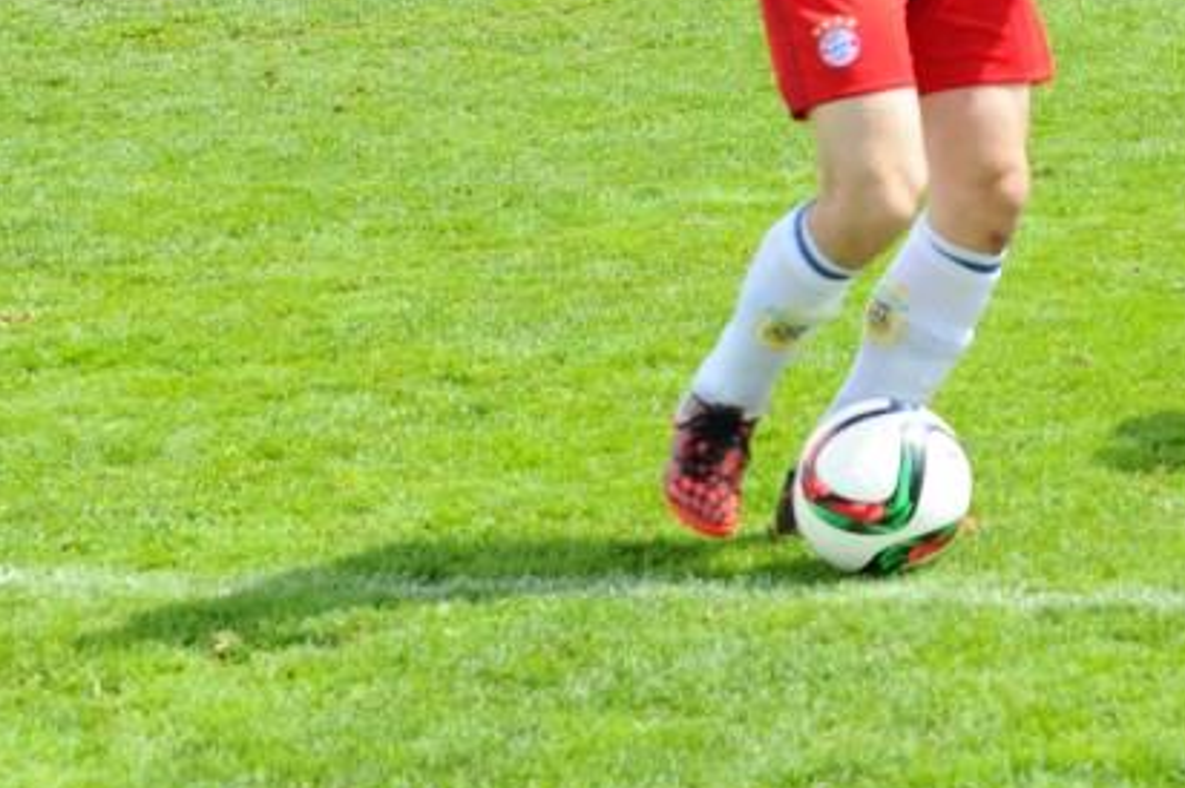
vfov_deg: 7.6
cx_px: 1415
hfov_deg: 11.3
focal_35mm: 179
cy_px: -125
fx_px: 5887
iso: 800
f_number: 6.3
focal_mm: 72
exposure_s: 1/1000
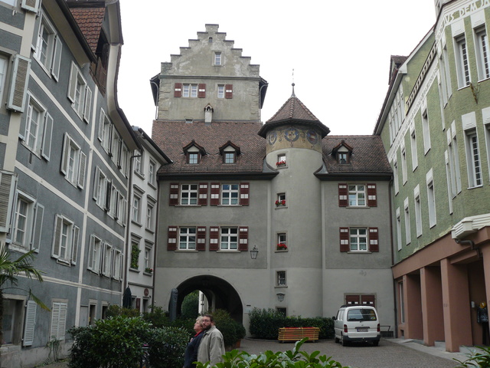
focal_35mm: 36
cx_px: 245
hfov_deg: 51.4
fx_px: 510
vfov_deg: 39.7
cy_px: 184
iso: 100
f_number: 4
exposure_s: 1/125
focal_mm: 6
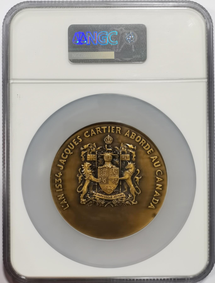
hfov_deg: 18.3
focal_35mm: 81
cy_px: 142
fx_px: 666
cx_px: 108
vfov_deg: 24.0
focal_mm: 7.48
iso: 250
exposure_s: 1/100
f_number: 16
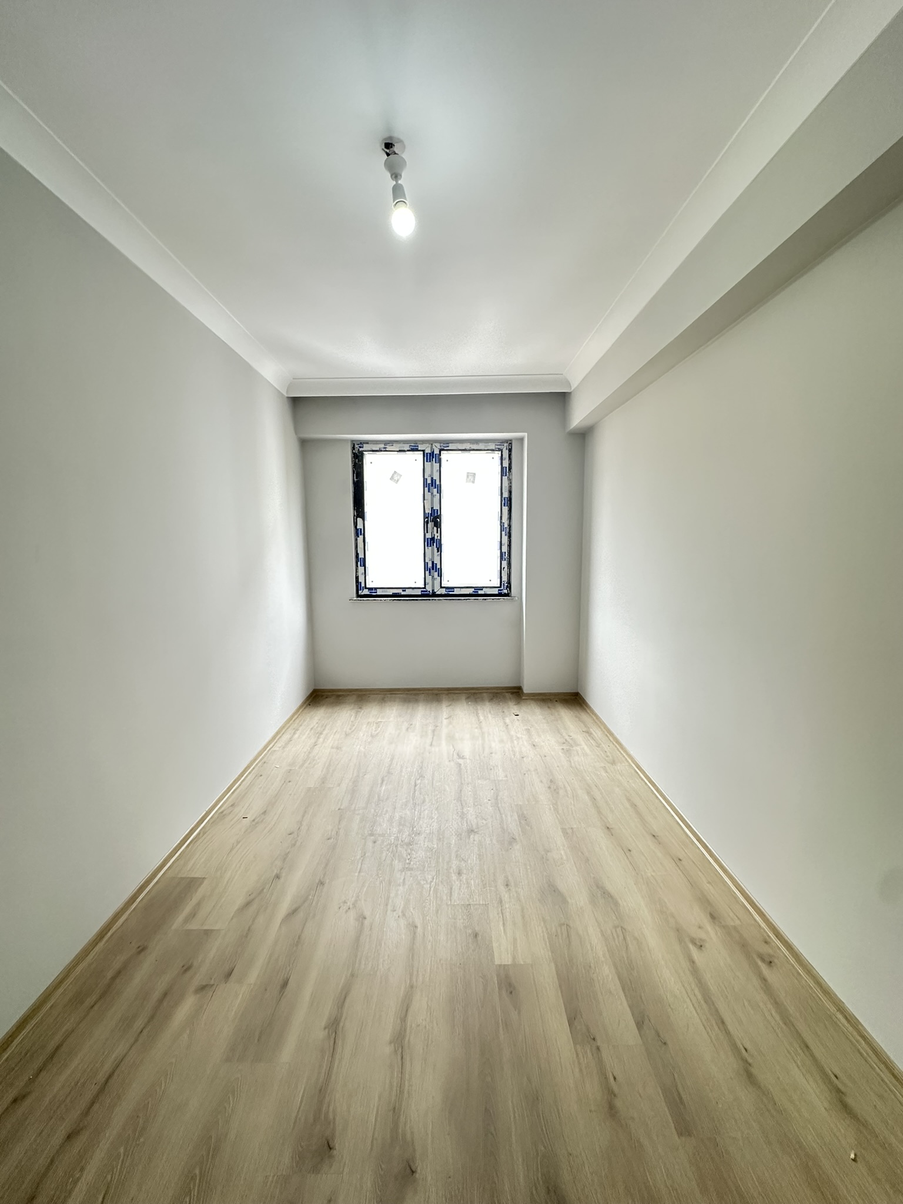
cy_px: 602
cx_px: 452
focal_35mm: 14
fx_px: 487
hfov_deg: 85.7
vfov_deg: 102.1
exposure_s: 1/76
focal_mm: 2.22
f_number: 2.2
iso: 320
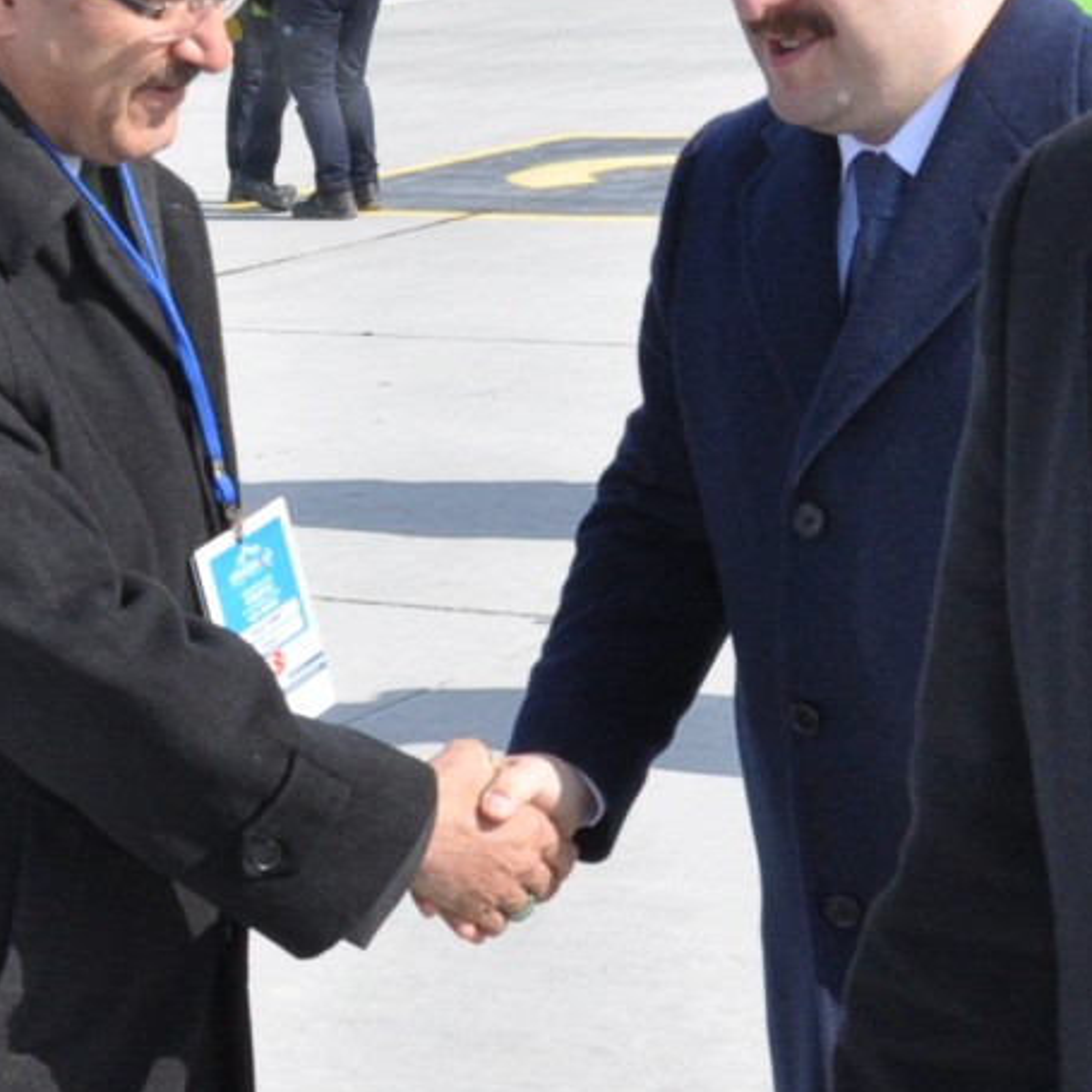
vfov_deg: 15.9
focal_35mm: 108
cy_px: 67
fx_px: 3855
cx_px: 338
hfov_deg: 16.1
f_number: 13
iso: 500
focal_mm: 18
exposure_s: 1/640
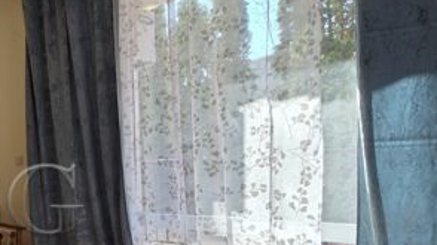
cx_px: -69
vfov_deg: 33.2
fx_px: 394
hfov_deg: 42.2
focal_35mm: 34
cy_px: 208
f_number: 1.9
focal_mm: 2.2
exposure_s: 1/148
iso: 40
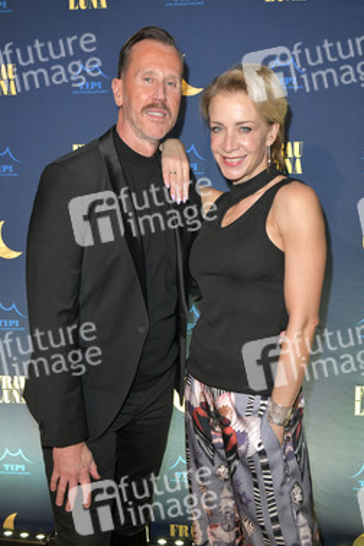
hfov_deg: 35.9
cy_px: 285
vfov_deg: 51.9
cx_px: 185
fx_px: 561
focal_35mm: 37
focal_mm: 35
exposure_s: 1/200
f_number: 5.6
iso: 1600
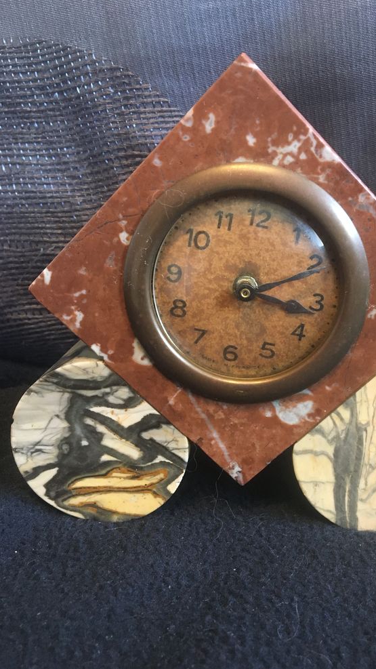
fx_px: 567
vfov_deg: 61.0
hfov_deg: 36.4
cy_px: 335
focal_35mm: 32
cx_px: 243
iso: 200
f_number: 2.2
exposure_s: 1/25
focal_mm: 4.15
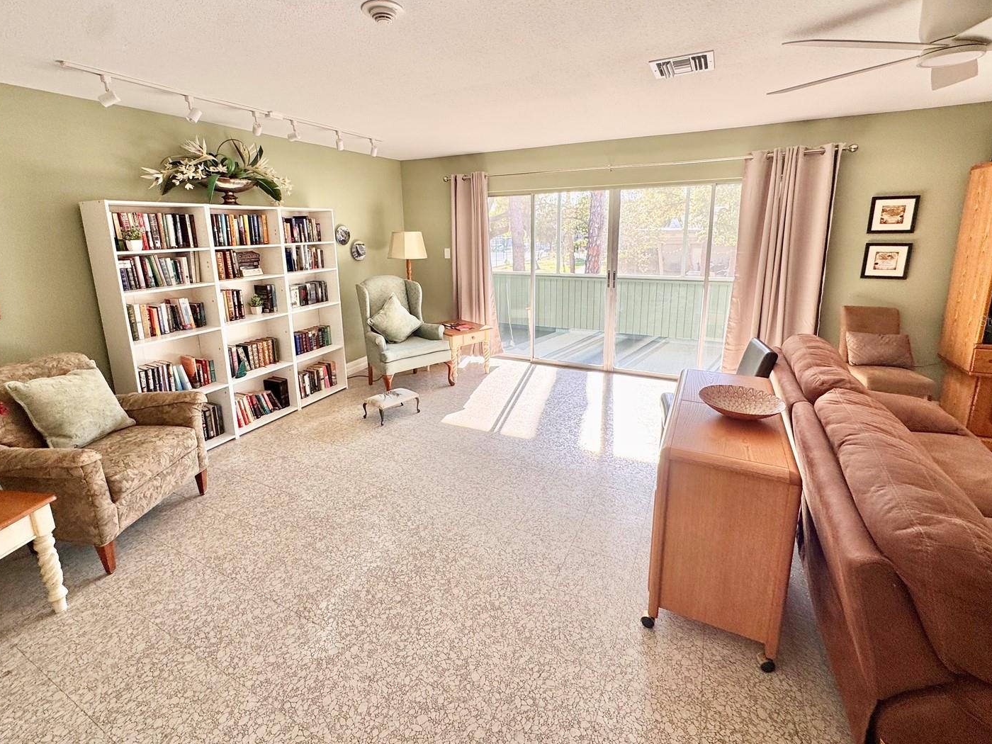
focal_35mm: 16
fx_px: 459
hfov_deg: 94.5
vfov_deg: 77.7
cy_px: 320
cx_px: 479
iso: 40
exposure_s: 1/133
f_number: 2.2
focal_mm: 2.22
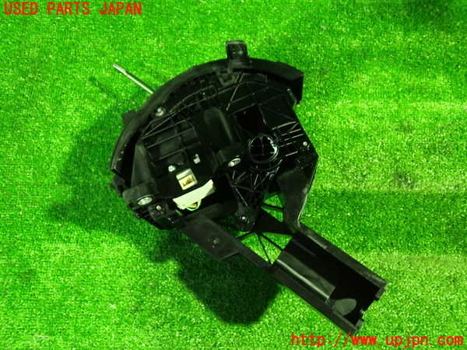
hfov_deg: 60.0
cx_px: 234
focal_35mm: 30
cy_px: 175
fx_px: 405
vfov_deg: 46.8
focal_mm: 5.4
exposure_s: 1/15
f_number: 2.3
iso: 800
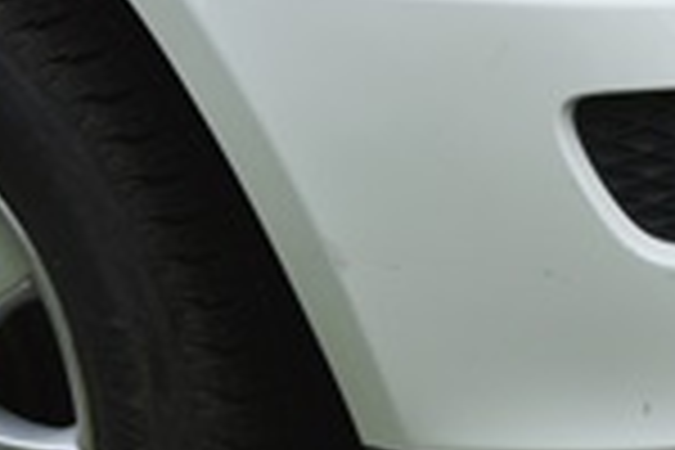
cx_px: 1210
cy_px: -130
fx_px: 5175
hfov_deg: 7.3
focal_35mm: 276
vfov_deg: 5.0
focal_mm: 46
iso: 160
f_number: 8
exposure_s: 1/250
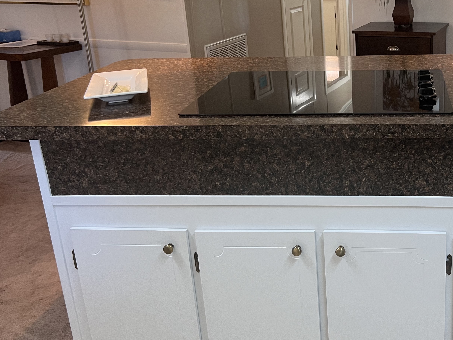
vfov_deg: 33.4
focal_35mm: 43
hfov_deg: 42.1
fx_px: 563
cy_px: 124
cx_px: 358
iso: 160
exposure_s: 1/60
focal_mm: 5.7
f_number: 1.5
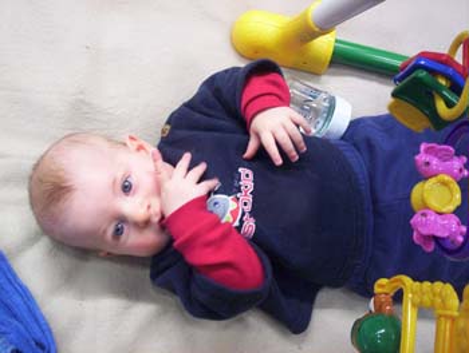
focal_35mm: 38
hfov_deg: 48.9
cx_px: 234
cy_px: 176
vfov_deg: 37.8
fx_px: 516
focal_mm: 4.99
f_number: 4.5
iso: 200
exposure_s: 1/11.9
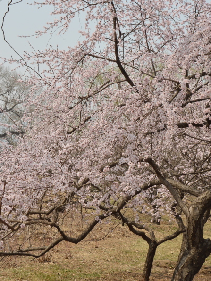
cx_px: 161
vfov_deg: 29.0
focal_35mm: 67
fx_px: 543
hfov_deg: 21.8
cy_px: 135
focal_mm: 27
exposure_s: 1/320
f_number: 9
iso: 200
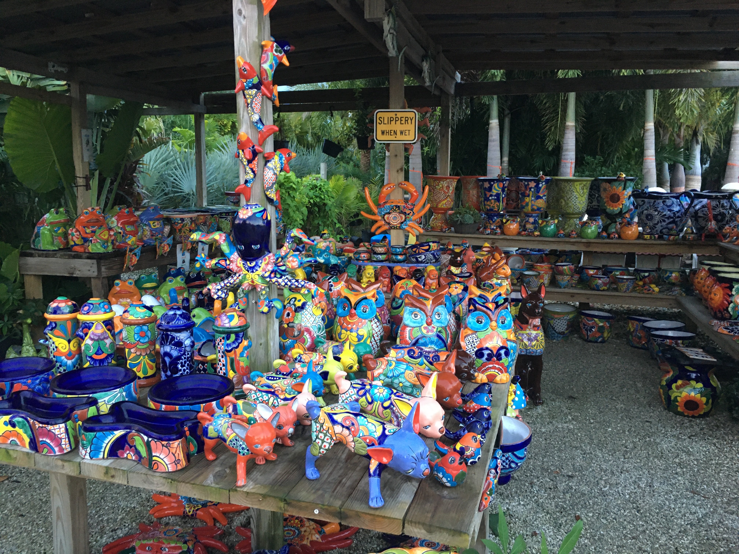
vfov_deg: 48.2
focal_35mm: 29
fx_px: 619
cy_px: 277
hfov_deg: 61.7
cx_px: 370
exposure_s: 1/30
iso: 125
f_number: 2.2
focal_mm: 4.15
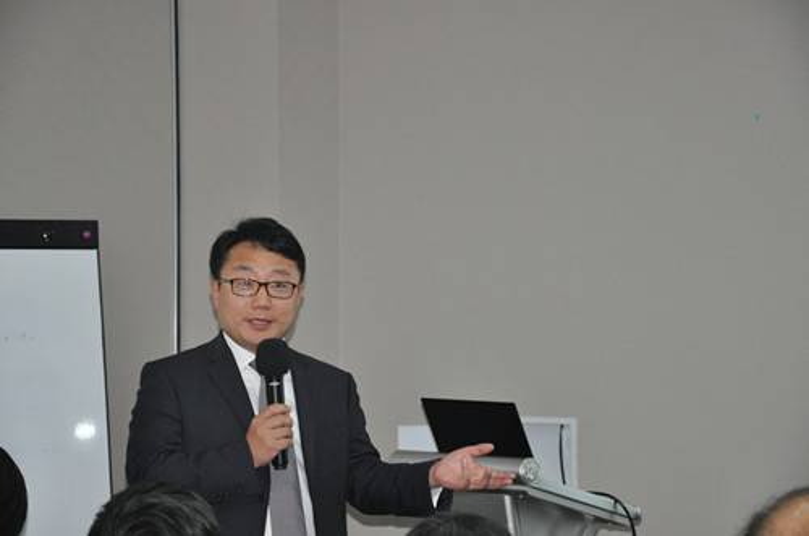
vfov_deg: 12.1
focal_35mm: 112
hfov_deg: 18.2
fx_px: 2522
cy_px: 268
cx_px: 404
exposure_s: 1/60
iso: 800
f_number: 5.3
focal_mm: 75
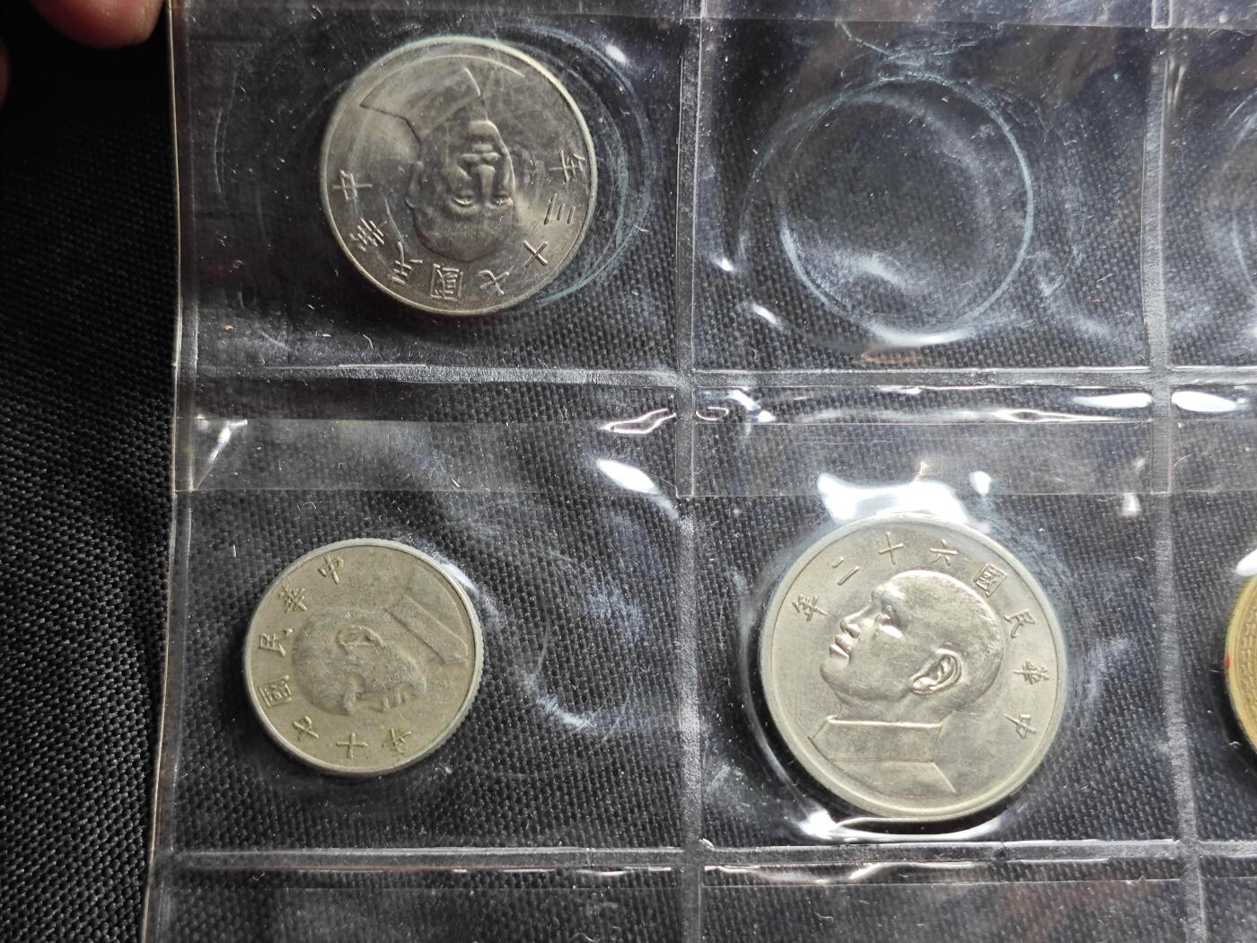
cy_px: 472
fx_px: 1779
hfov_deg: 38.9
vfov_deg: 29.7
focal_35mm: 49
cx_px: 628
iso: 125
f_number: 1.6
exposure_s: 1/50
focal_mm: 5.84
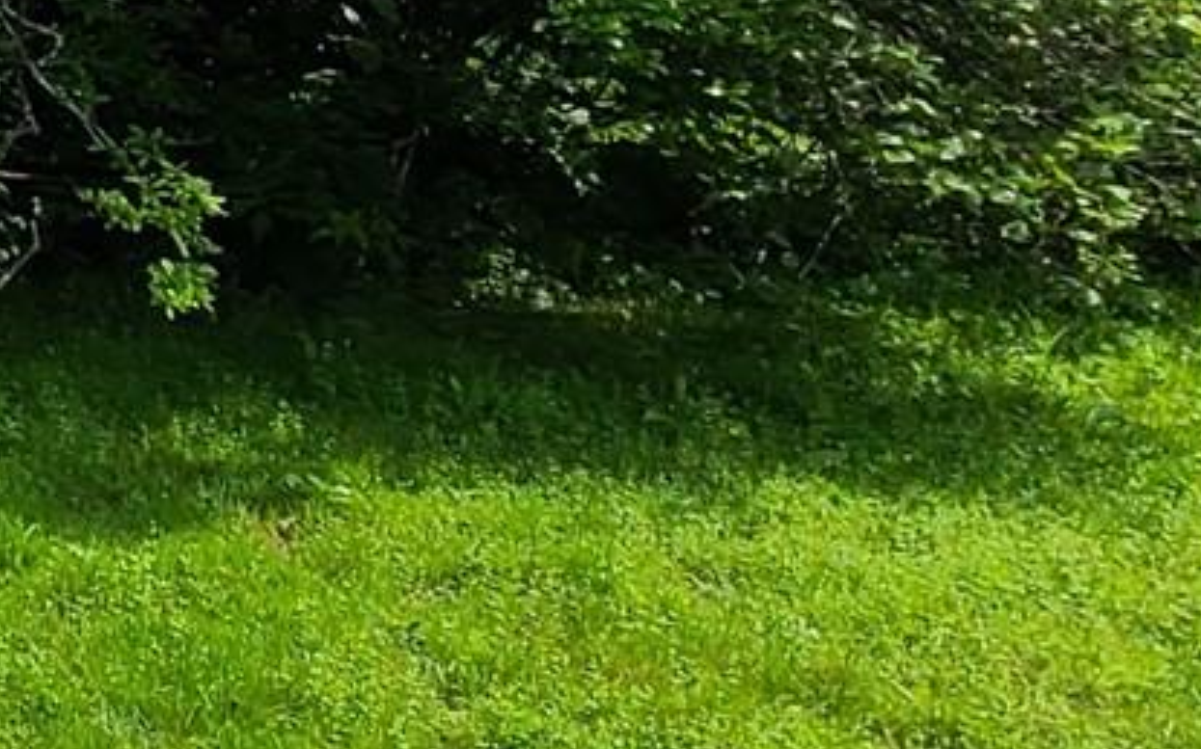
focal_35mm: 68
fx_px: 2225
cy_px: -81
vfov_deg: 18.4
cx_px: -1447
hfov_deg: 16.9
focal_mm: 2.2
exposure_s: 1/968
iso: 50
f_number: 2.2
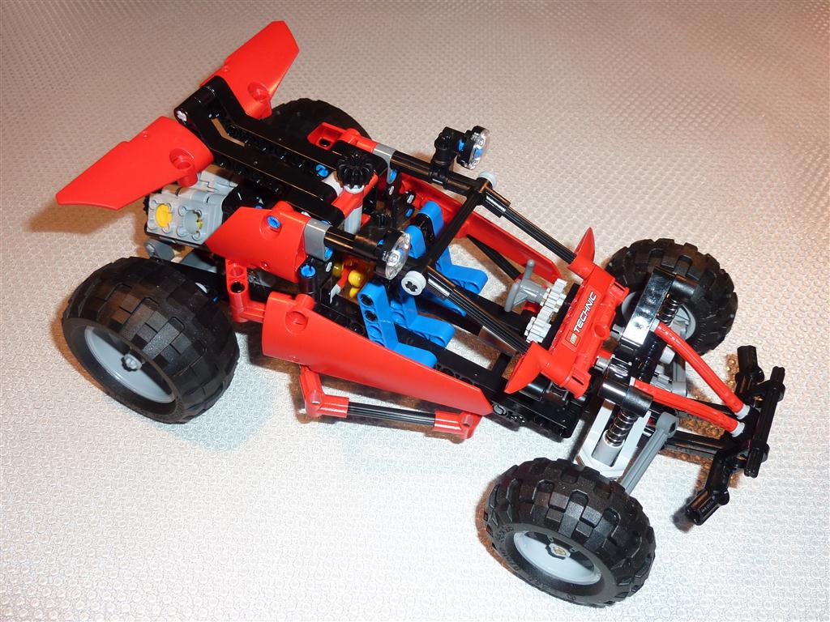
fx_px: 767
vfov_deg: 44.2
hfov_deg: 56.8
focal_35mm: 32
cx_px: 415
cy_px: 311
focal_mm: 5.3
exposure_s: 1/30
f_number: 3.5
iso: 100
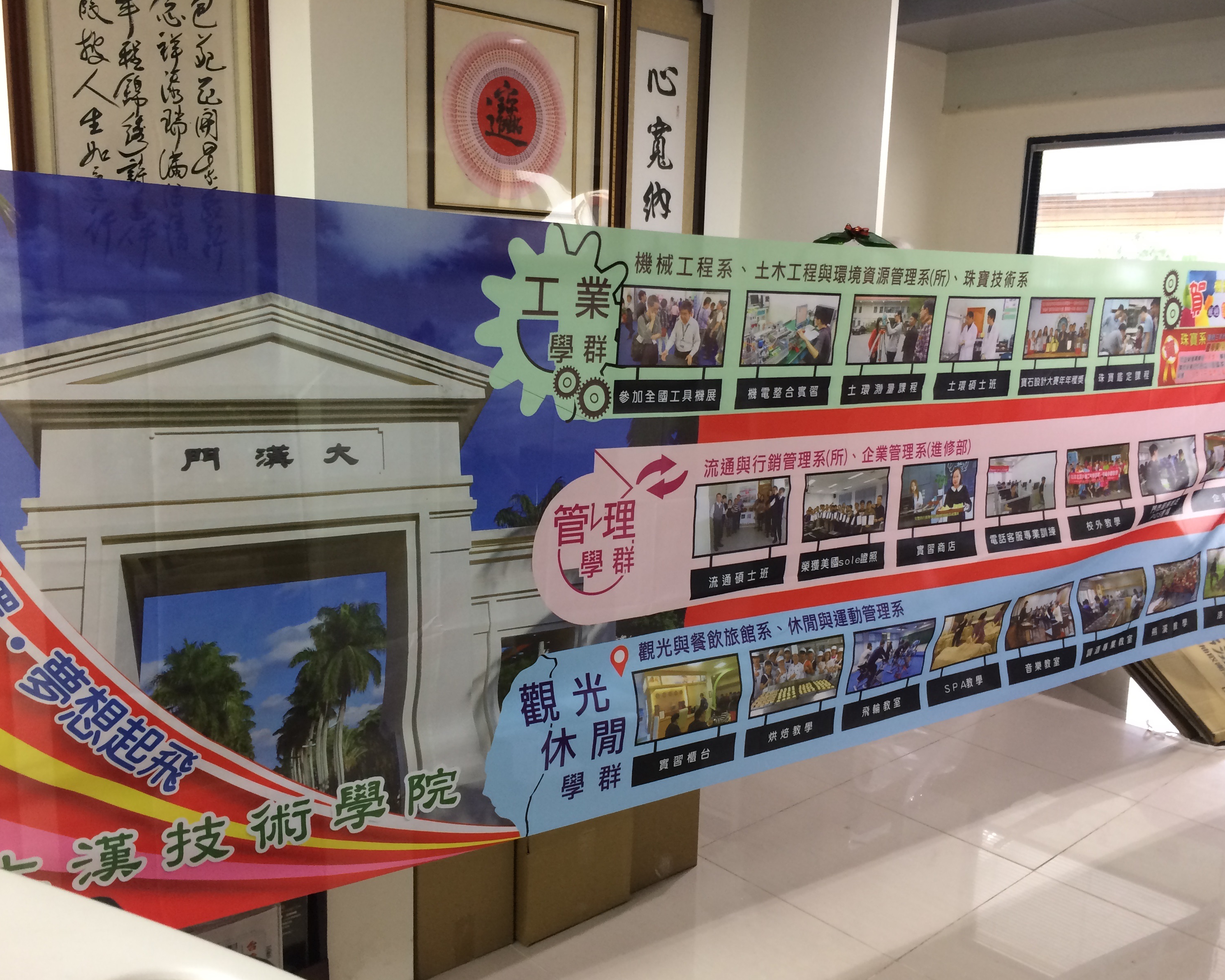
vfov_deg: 47.1
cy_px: 492
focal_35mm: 31
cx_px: 596
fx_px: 1124
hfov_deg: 57.2
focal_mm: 4.15
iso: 80
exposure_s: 1/30
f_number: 2.2
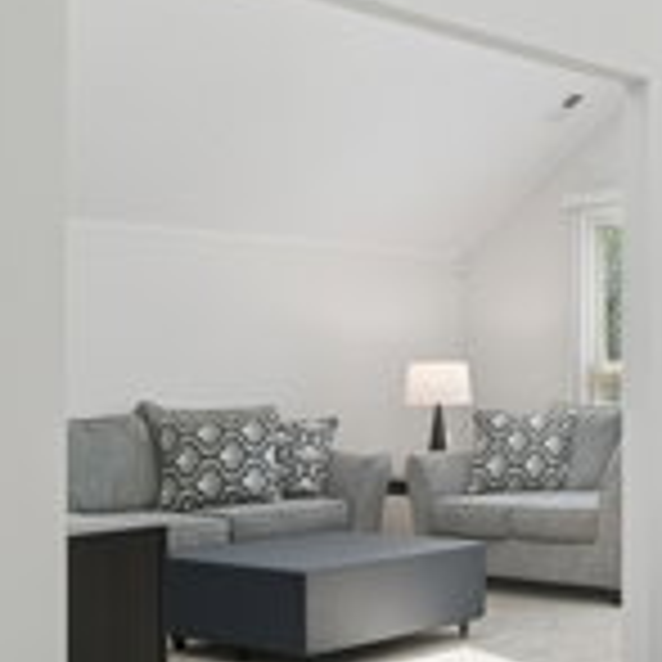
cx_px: 991
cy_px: 338
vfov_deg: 34.0
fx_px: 1082
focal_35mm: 50
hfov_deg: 25.6
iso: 200
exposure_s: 1/25
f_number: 8
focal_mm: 12
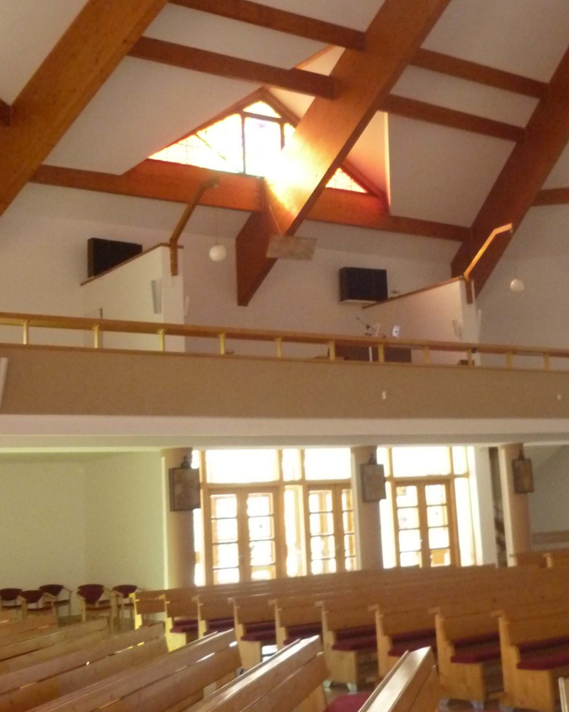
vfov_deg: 38.6
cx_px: 387
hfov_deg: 31.2
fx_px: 1011
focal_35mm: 48
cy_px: 274
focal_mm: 5.5
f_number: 2.8
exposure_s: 1/30
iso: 500
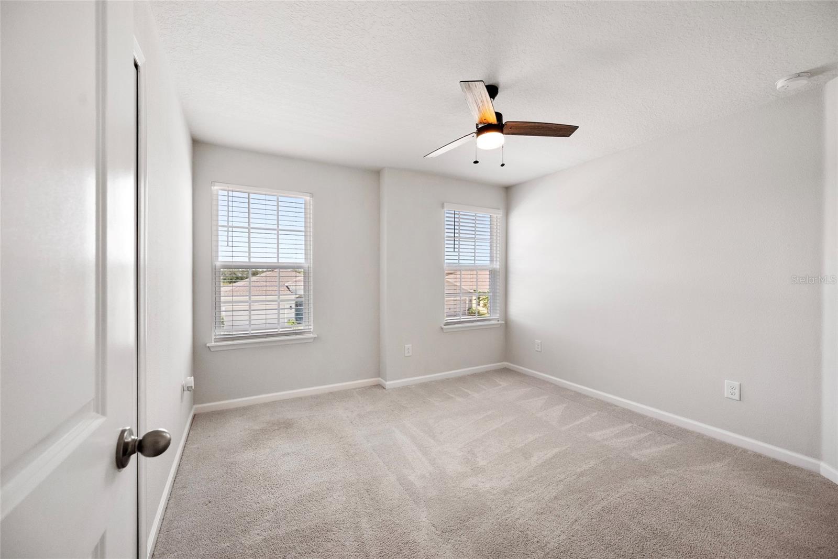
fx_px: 326
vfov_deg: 81.2
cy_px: 280
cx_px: 419
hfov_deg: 104.2
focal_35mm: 14
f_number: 6.3
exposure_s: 1/125
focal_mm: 14
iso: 250
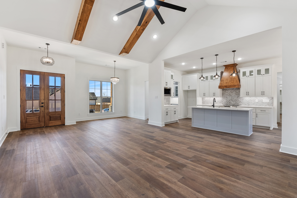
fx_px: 132
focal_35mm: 16
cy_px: 99
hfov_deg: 96.7
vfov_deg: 73.8
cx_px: 148
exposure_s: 1/4
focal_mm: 16
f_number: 9
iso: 250
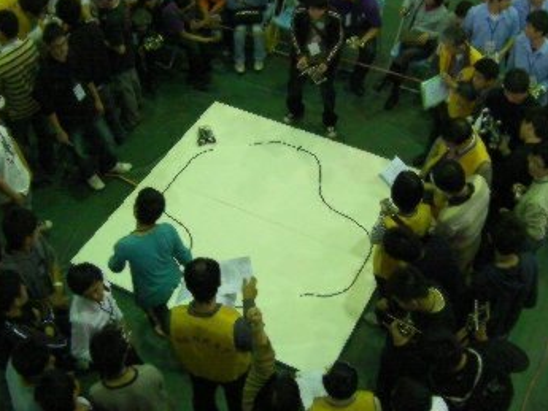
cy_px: 194
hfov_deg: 42.9
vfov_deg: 32.9
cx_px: 259
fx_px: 697
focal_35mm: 44
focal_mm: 6.8
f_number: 3.5
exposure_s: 1/101
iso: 800
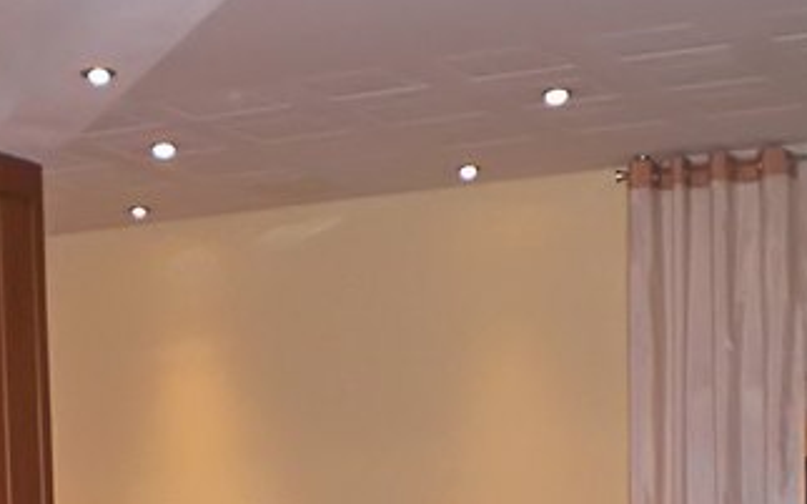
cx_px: 261
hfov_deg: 20.7
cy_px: 702
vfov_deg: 12.6
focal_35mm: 100
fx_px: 2199
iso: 200
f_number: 3.1
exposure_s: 1/60
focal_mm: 6.3
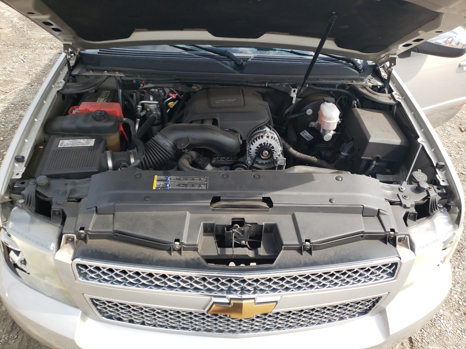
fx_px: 350
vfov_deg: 53.1
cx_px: 233
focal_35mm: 26
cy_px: 174
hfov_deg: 67.3
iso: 50
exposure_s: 1/833
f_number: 1.5
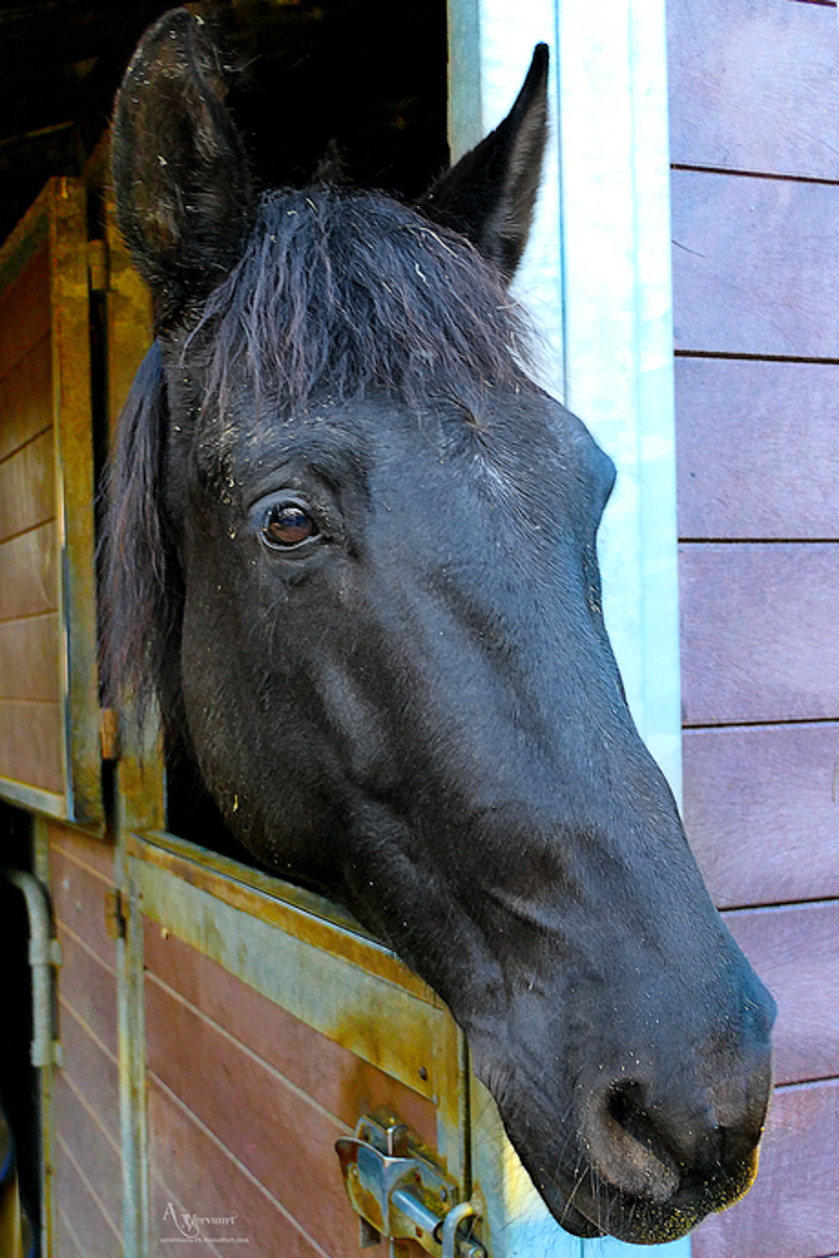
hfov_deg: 32.6
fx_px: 1433
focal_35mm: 41
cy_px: 629
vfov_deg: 47.4
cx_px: 420
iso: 400
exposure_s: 1/80
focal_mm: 14.9
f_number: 3.4
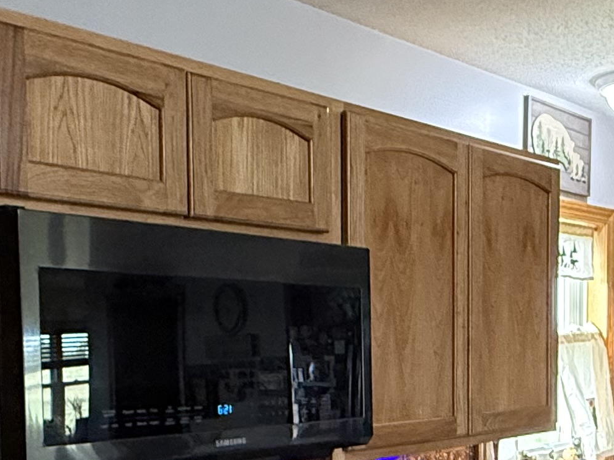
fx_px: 1011
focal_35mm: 57
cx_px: 445
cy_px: 399
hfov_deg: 33.2
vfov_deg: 25.0
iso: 500
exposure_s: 1/60
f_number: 2.2
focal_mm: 2.22
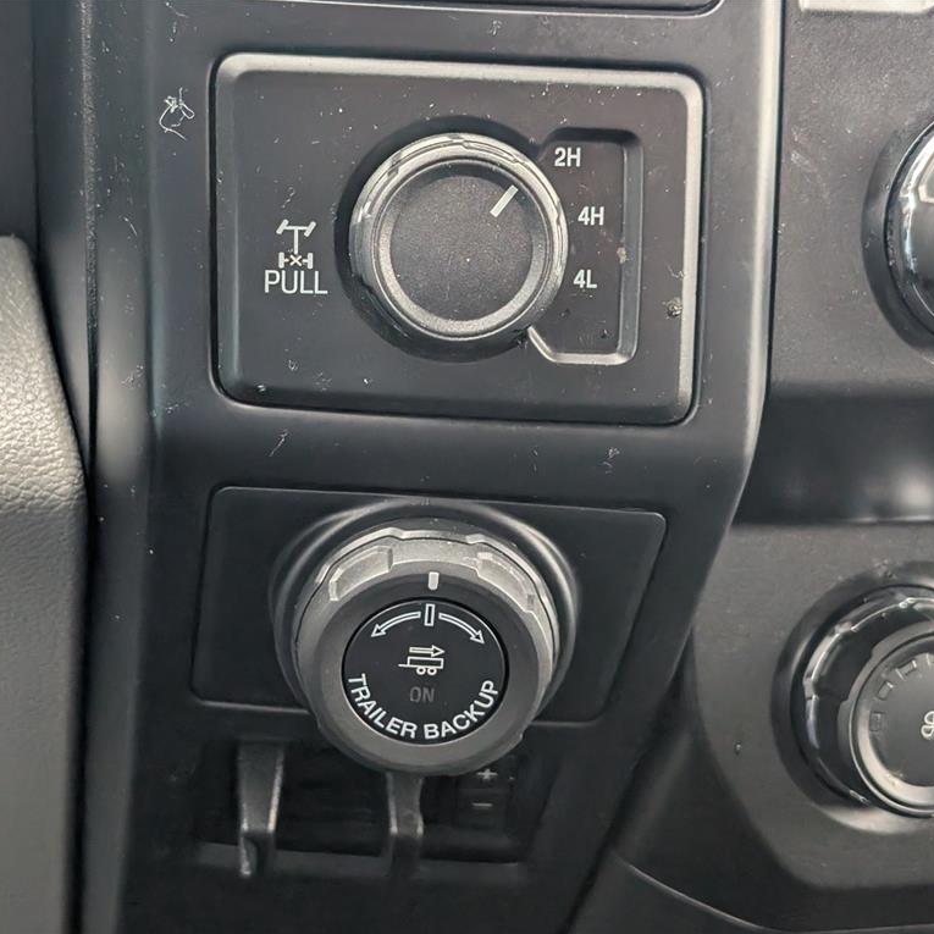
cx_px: 420
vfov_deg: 29.6
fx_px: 1771
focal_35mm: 58
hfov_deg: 29.5
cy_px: 466
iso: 577
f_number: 1.68
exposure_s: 1/111
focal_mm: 6.9
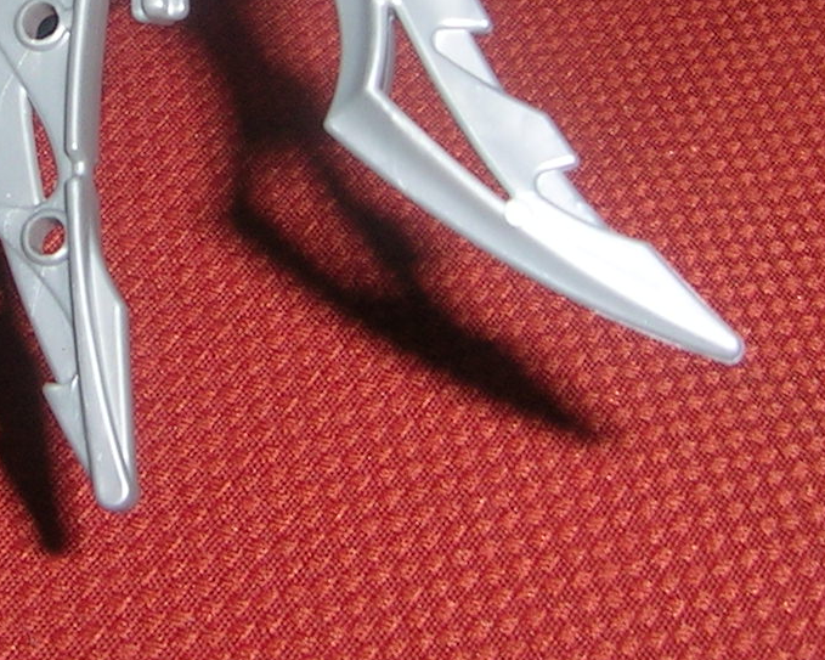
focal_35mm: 103
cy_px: -92
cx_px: 72
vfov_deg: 14.5
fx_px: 2515
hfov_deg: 18.3
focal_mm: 5.4
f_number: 4.8
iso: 50
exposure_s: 1/60.1
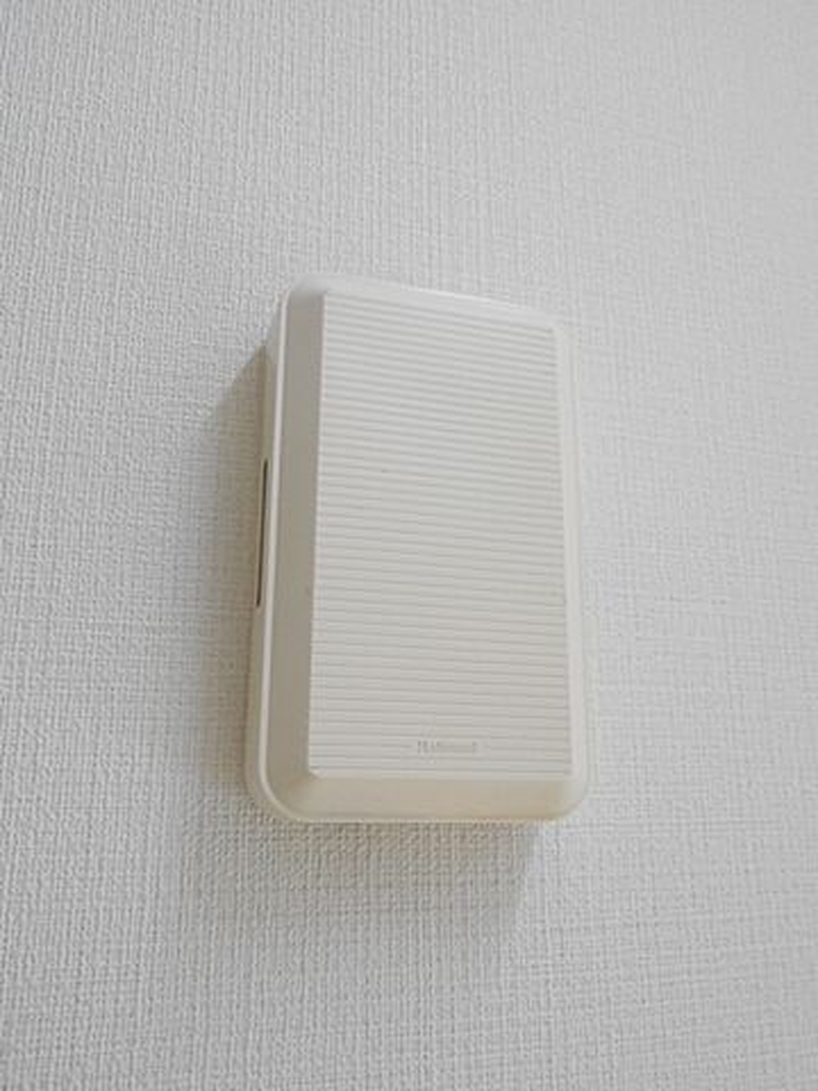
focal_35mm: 30
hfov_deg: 46.8
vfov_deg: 60.0
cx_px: 409
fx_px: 945
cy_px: 546
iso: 125
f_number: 3.4
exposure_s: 1/30
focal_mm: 5.1
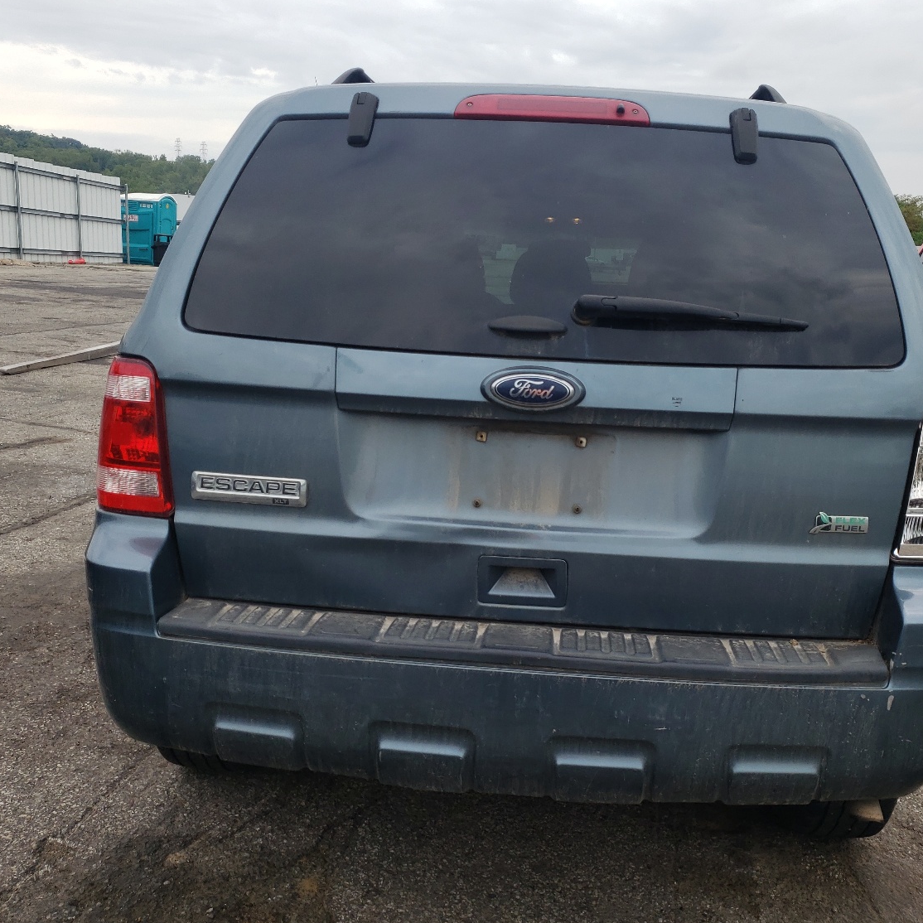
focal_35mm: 33
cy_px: 447
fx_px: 996
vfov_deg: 49.7
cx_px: 534
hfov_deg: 49.6
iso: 50
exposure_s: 1/526
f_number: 1.5
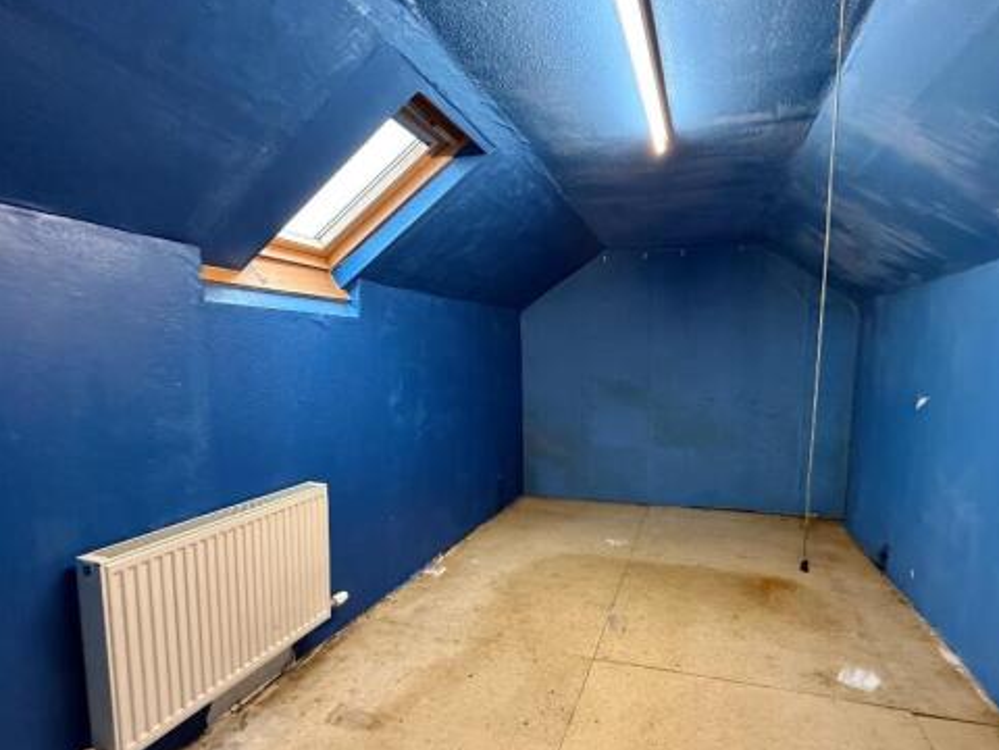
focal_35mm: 17
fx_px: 491
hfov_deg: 90.4
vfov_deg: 74.5
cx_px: 571
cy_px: 411
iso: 800
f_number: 2.2
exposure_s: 1/60
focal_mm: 2.22
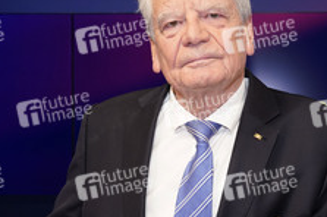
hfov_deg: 26.2
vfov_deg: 17.6
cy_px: 147
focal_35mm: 77
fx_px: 698
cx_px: 221
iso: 2000
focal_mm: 38
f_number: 5.6
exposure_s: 1/125
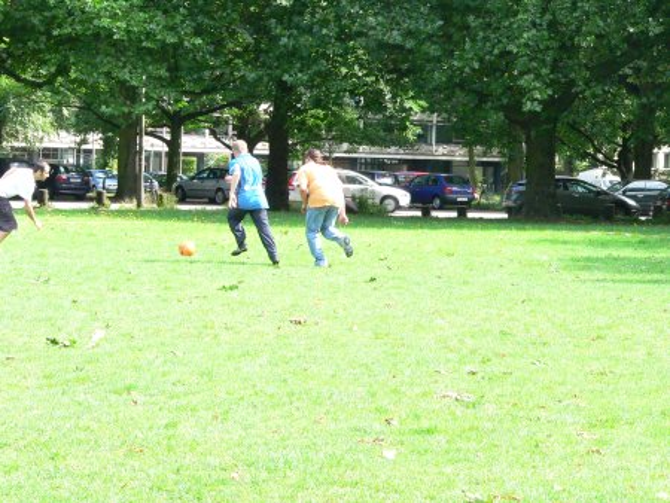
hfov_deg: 17.0
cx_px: 335
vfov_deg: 12.8
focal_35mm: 116
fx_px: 2246
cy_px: 252
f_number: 5.6
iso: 400
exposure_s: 1/200
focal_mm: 19.4
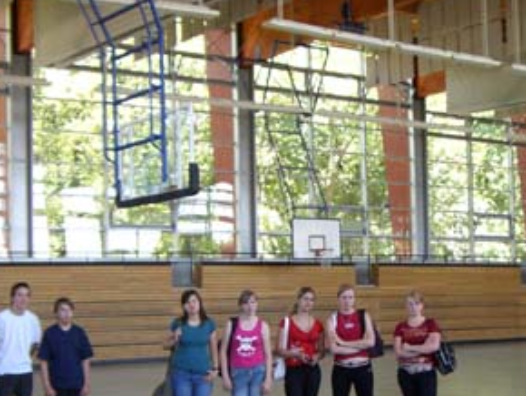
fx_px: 1095
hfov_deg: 27.0
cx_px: 285
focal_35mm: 72
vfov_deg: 20.2
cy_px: 328
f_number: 2.7
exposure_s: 1/60
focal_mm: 6.2
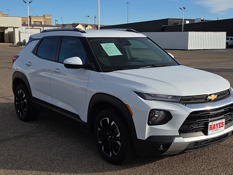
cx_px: 122
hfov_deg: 37.5
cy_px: 89
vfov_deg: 28.6
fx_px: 343
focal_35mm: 51
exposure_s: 1/10000
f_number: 1.8
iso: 77
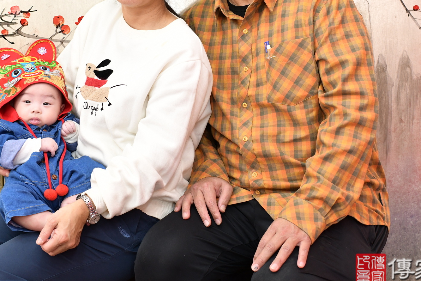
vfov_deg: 21.3
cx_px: 201
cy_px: 58
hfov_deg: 31.9
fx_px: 737
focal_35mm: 63
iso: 1000
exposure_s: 1/200
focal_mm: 35
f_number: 4.5
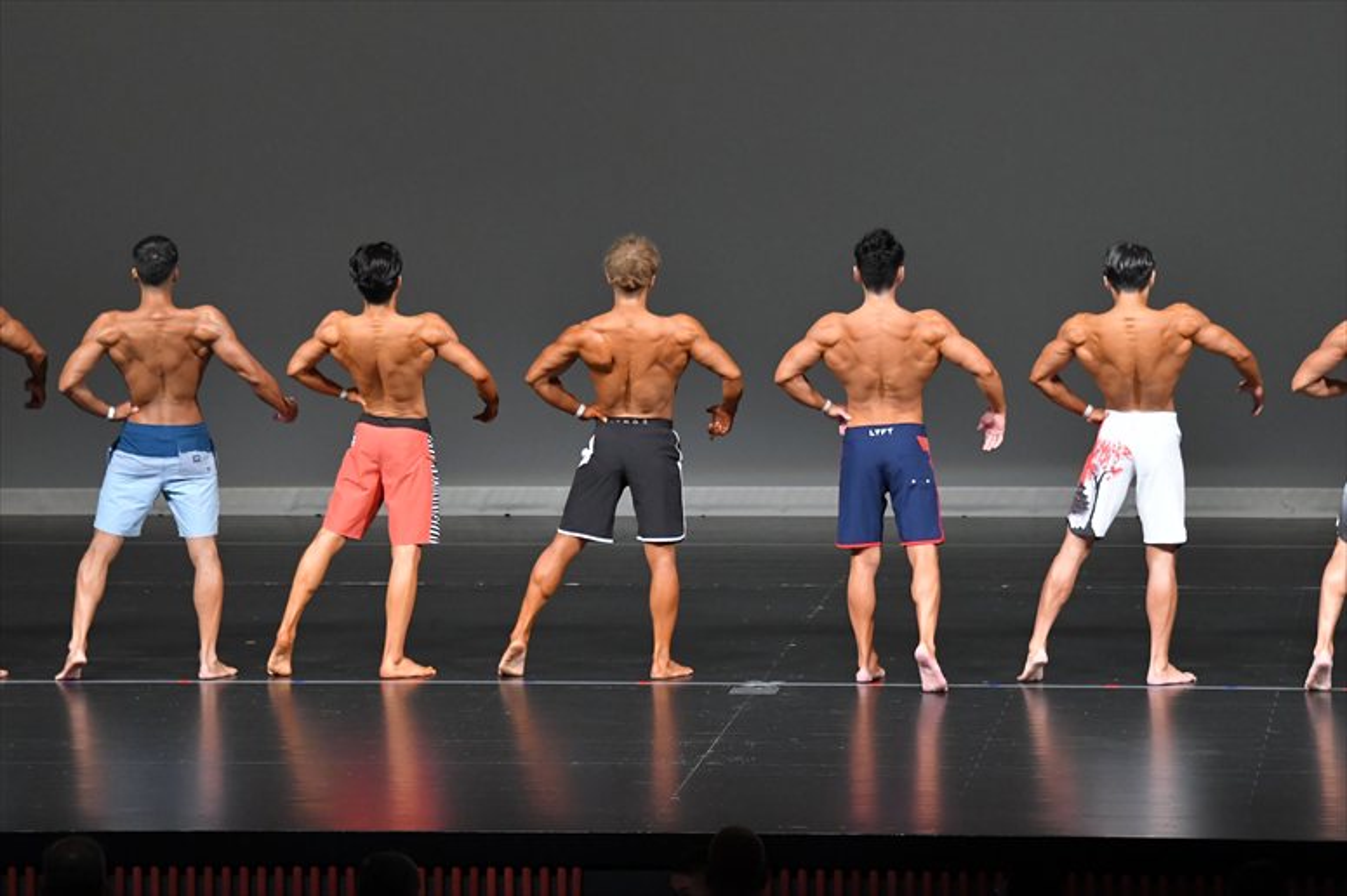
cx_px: 674
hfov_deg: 11.0
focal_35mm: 187
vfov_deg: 7.3
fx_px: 6994
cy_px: 448
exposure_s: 1/400
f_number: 5.6
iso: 4000
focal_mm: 125
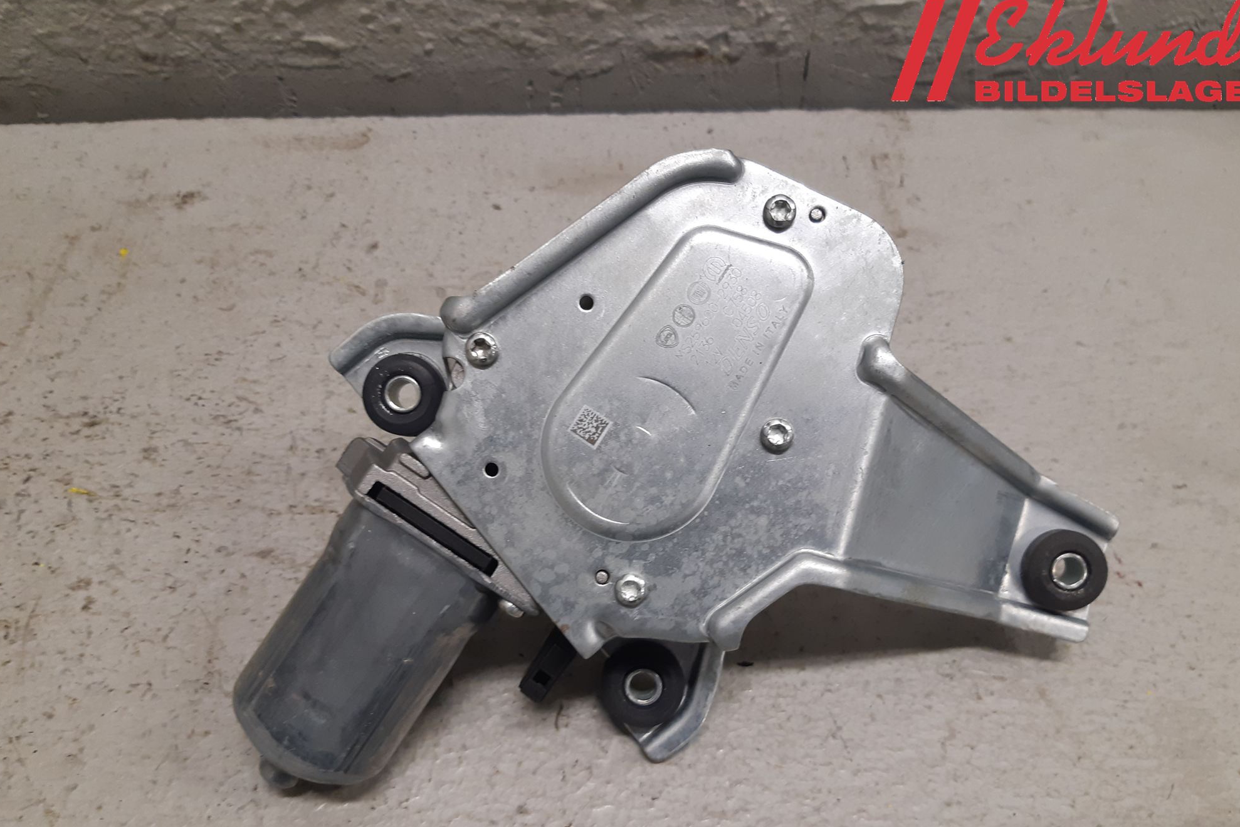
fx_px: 964
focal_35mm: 28
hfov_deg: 65.5
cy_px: 477
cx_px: 634
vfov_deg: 46.3
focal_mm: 3.93
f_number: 1.7
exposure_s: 1/50
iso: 125
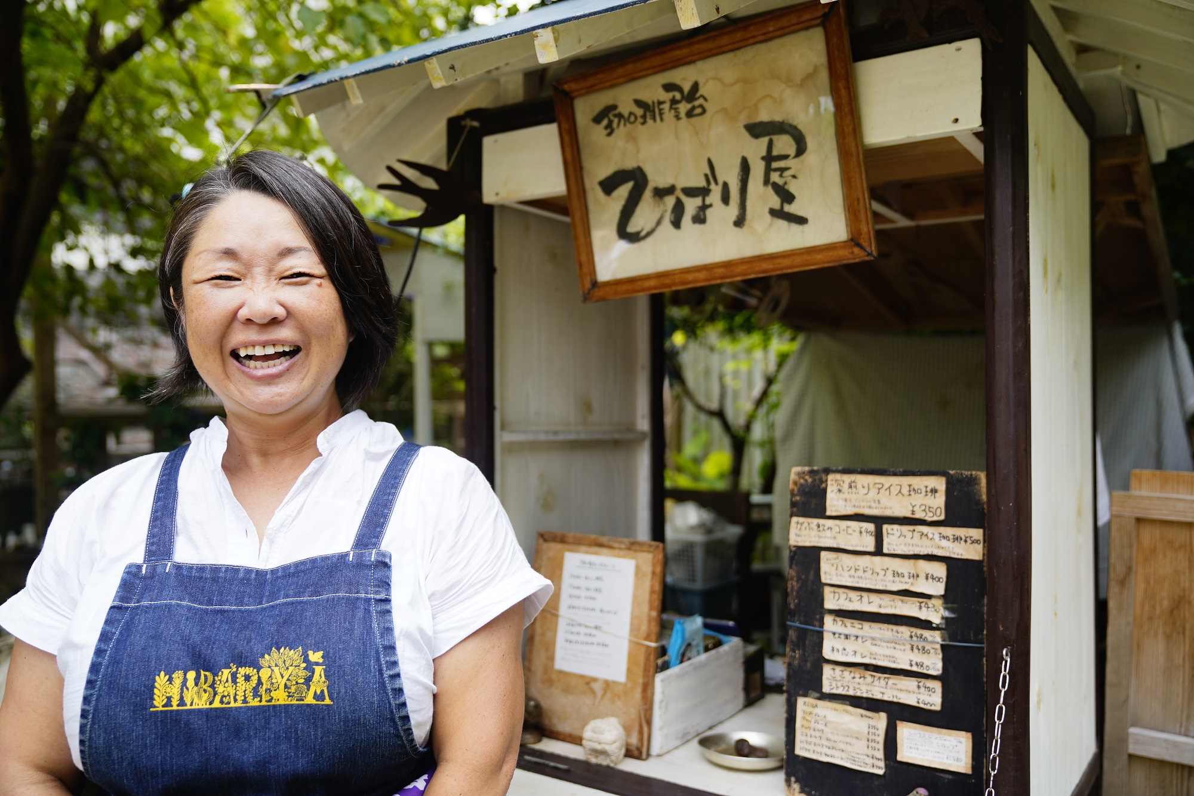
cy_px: 398
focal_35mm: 30
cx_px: 597
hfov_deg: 61.9
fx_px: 995
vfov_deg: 43.6
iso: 100
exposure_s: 1/500
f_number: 2.8
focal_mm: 30
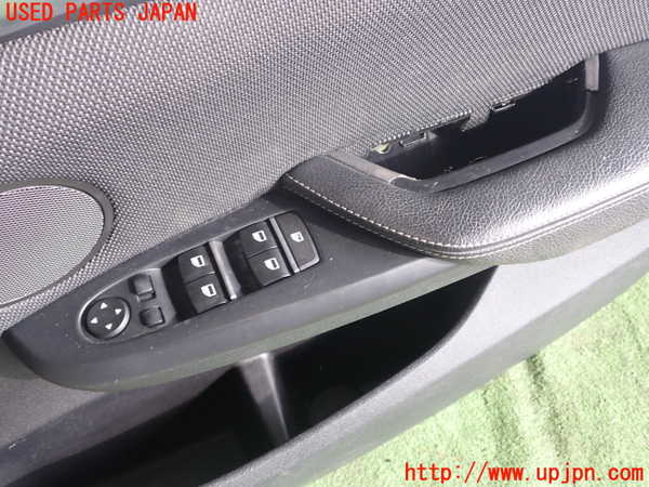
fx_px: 562
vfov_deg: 46.8
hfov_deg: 60.0
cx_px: 324
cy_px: 244
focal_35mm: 30
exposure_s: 1/40
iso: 200
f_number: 2.3
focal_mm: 5.4
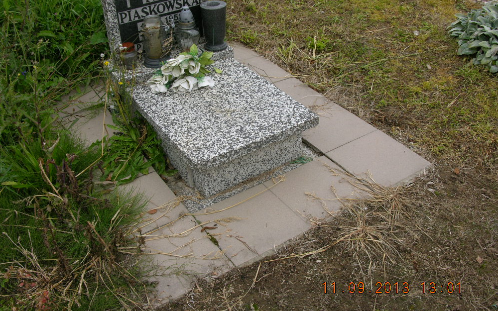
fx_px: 516
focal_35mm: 38
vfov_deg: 33.5
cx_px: 248
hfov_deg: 51.5
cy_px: 137
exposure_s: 1/210
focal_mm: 8.9
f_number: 5
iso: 50
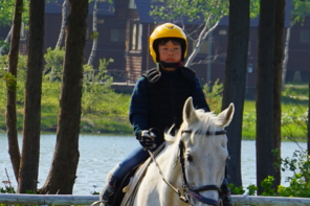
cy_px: 226
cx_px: 28
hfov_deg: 3.3
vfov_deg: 2.2
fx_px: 5301
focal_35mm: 616
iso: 100
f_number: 8
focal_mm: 152
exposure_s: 1/320
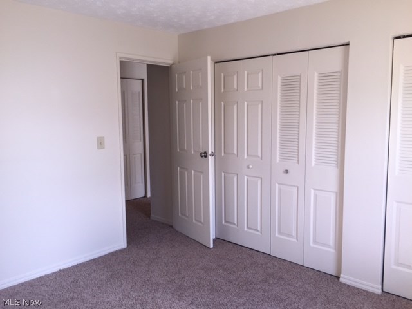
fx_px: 345
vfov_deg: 48.2
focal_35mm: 29
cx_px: 206
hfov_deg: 61.7
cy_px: 154
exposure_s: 1/66
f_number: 2.2
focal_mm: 4.15
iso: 32
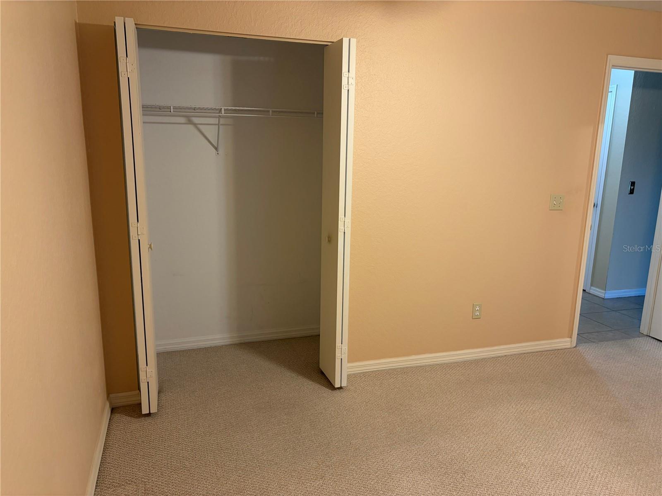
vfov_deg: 53.1
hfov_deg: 67.3
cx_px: 331
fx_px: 497
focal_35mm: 26
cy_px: 248
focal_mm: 5.96
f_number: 1.6
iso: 100
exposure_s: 1/60
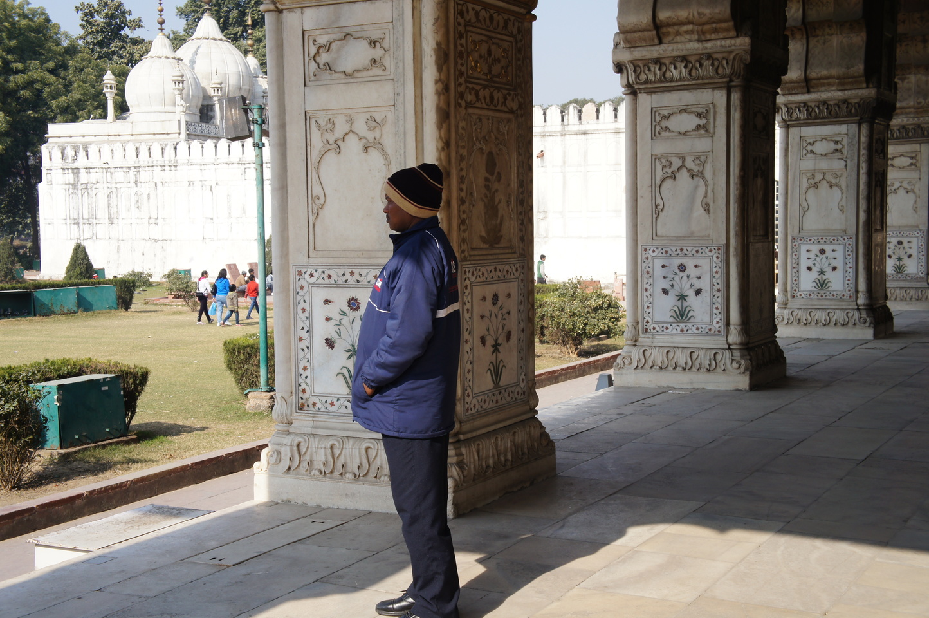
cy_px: 309
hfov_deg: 41.1
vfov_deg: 28.0
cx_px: 464
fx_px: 1238
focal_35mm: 48
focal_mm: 32
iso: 200
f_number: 13
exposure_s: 1/160
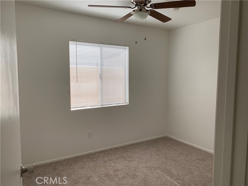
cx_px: 124
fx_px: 186
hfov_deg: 67.3
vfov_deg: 53.1
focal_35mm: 26
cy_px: 93
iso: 25
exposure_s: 1/478
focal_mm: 4.25
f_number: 1.8
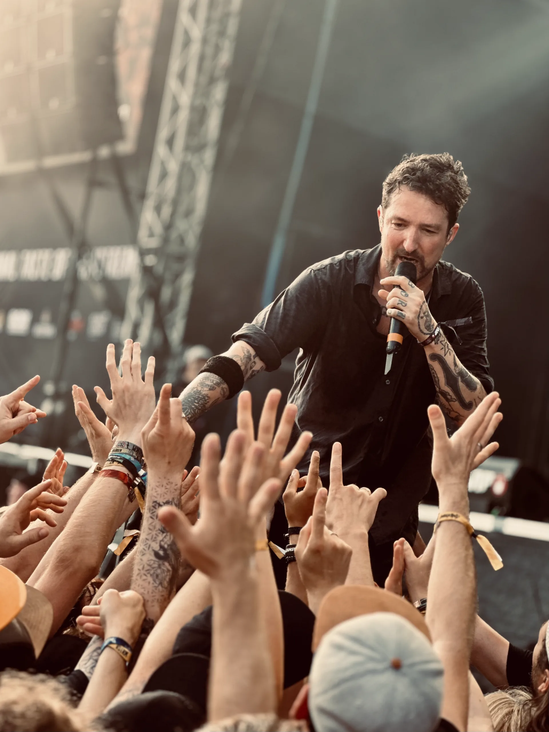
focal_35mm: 77
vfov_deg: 25.3
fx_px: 1628
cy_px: 366
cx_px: 274
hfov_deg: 19.1
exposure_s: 1/121
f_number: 2.8
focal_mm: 9
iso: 32
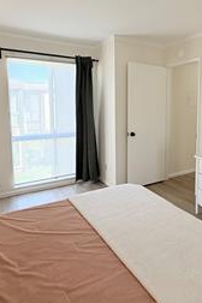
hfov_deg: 47.9
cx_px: 148
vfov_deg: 68.8
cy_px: 124
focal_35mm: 26
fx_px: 219
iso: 160
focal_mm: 2.22
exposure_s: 1/120
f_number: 2.2
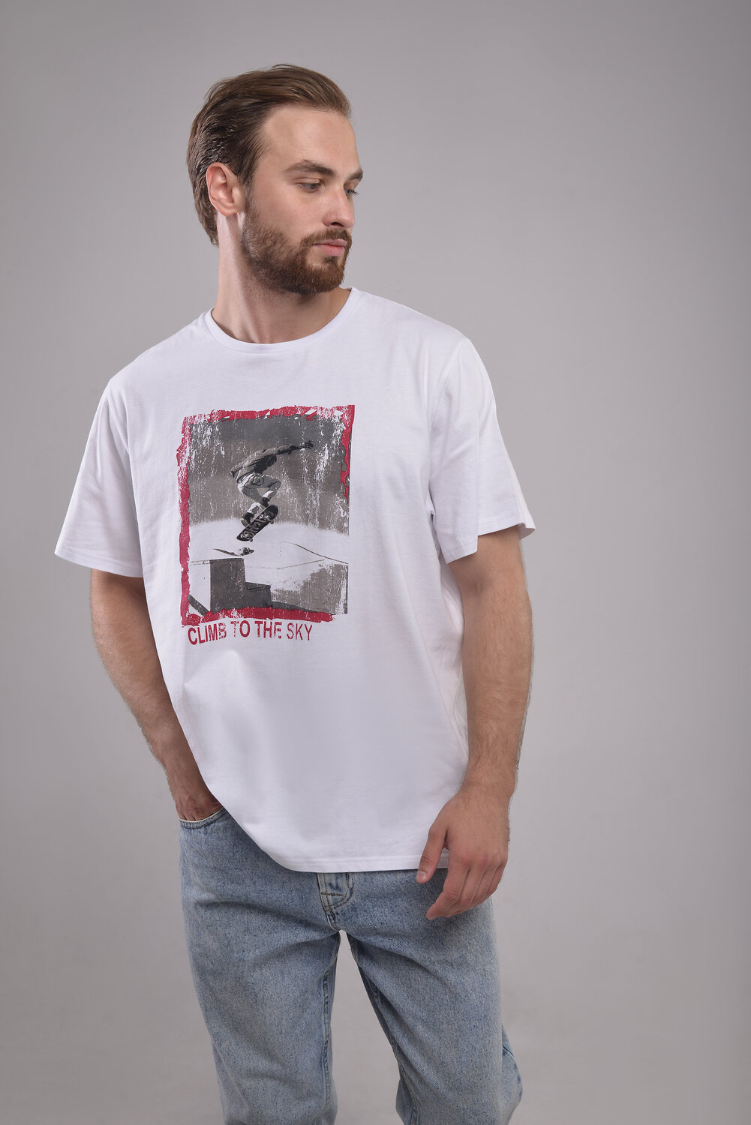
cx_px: 376
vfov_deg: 39.6
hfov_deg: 27.0
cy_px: 562
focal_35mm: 50
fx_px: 1563
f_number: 11
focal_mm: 50
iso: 125
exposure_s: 1/160
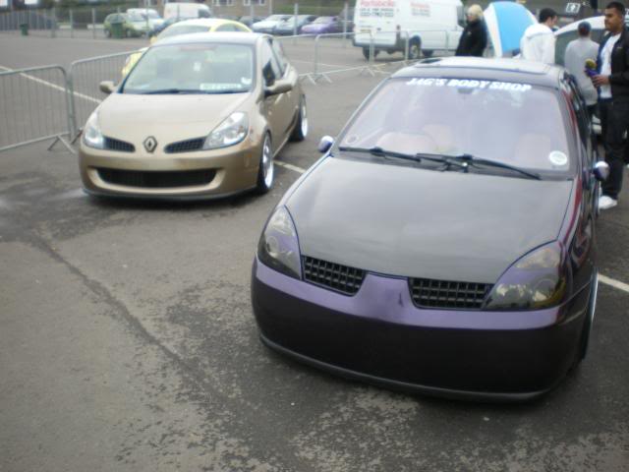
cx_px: 314
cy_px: 236
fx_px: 654
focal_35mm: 36
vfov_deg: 39.7
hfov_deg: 51.4
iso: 50
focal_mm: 6.3
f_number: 3.1
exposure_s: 1/200
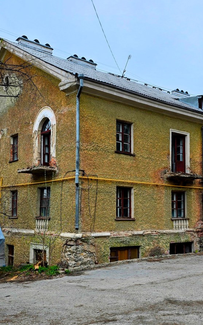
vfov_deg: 58.2
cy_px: 162
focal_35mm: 33
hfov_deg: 38.2
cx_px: 119
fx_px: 292
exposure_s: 1/180
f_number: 1.7
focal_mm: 6.3
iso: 32
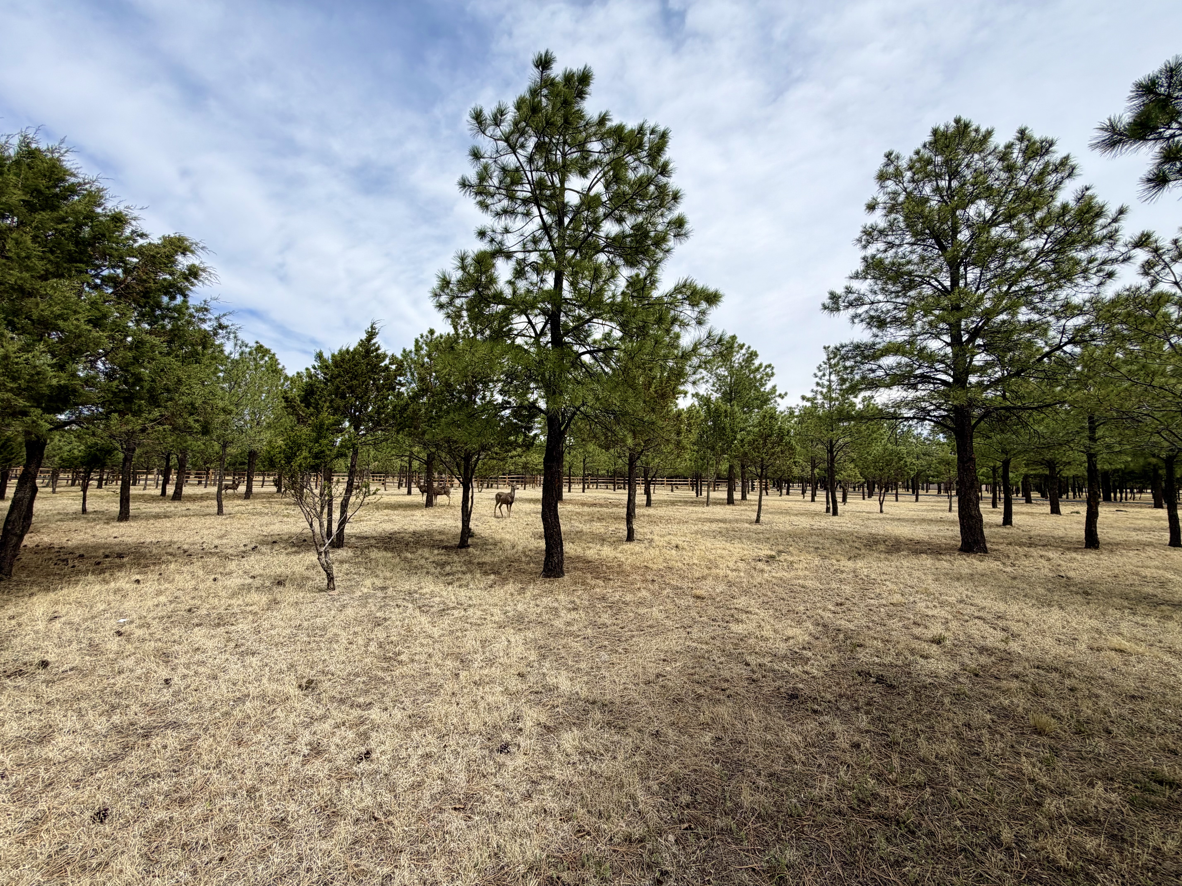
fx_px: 478
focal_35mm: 14
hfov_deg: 102.1
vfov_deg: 85.7
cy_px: 443
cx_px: 591
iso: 20
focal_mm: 2.22
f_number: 2.2
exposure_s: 1/970
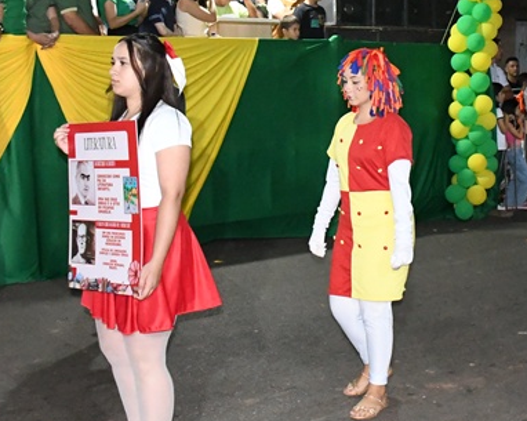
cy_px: 68
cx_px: 407
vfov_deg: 22.1
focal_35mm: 68
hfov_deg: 27.5
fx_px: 1060
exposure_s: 1/80
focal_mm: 18
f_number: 5
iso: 8000
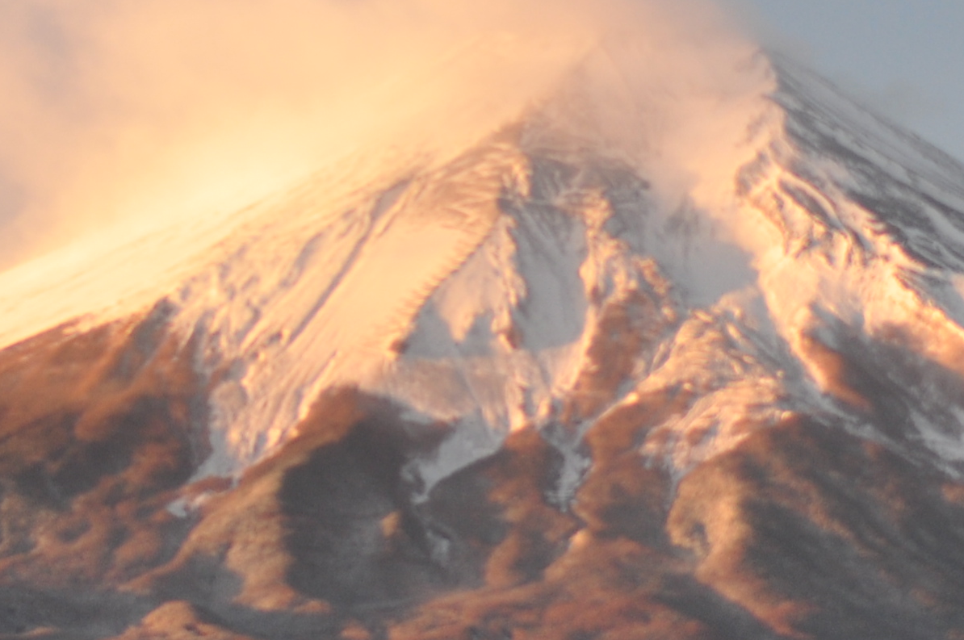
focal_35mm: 194
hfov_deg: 10.6
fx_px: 5188
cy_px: 263
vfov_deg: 7.1
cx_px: 728
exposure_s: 1/100
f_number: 5
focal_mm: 36
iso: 200
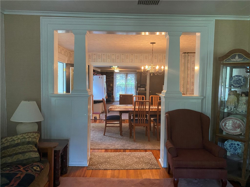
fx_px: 188
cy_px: 94
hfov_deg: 67.3
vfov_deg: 53.1
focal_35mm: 26
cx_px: 125
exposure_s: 1/40
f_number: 1.8
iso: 500
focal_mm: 4.25
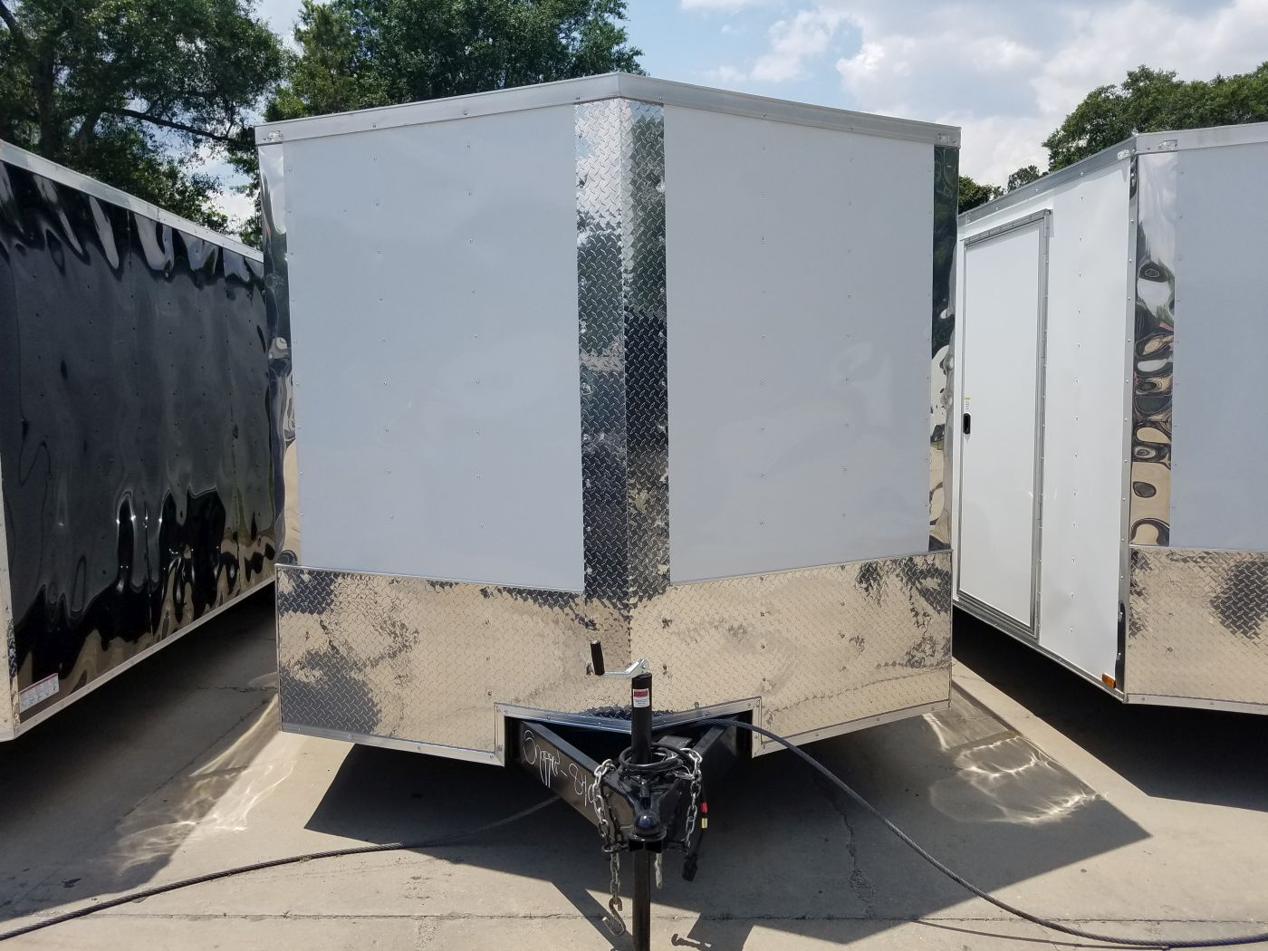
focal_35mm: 26
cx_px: 634
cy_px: 476
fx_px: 952
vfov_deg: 53.1
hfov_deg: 67.3
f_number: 1.7
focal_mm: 4.2
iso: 50
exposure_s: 1/3504
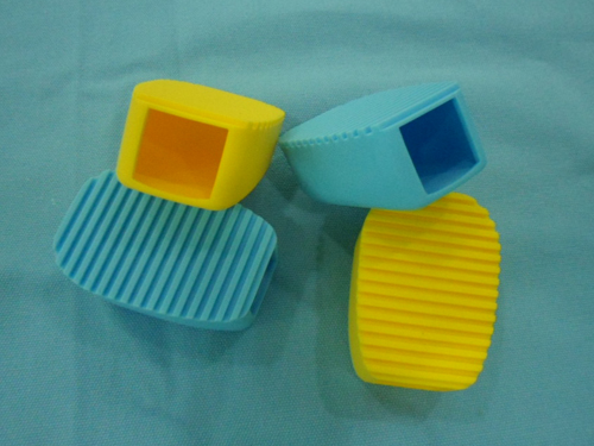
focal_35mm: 26
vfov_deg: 53.1
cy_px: 223
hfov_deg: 67.3
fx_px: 446
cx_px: 297
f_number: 3.3
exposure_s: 1/20
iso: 400
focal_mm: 4.9
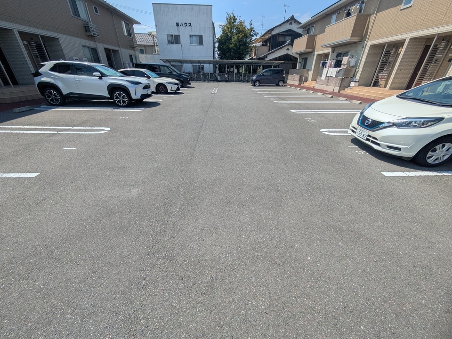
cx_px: 226
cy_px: 170
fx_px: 183
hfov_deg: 102.1
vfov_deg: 85.7
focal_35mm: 14
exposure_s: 1/2049
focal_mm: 1.83
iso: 37
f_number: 2.2
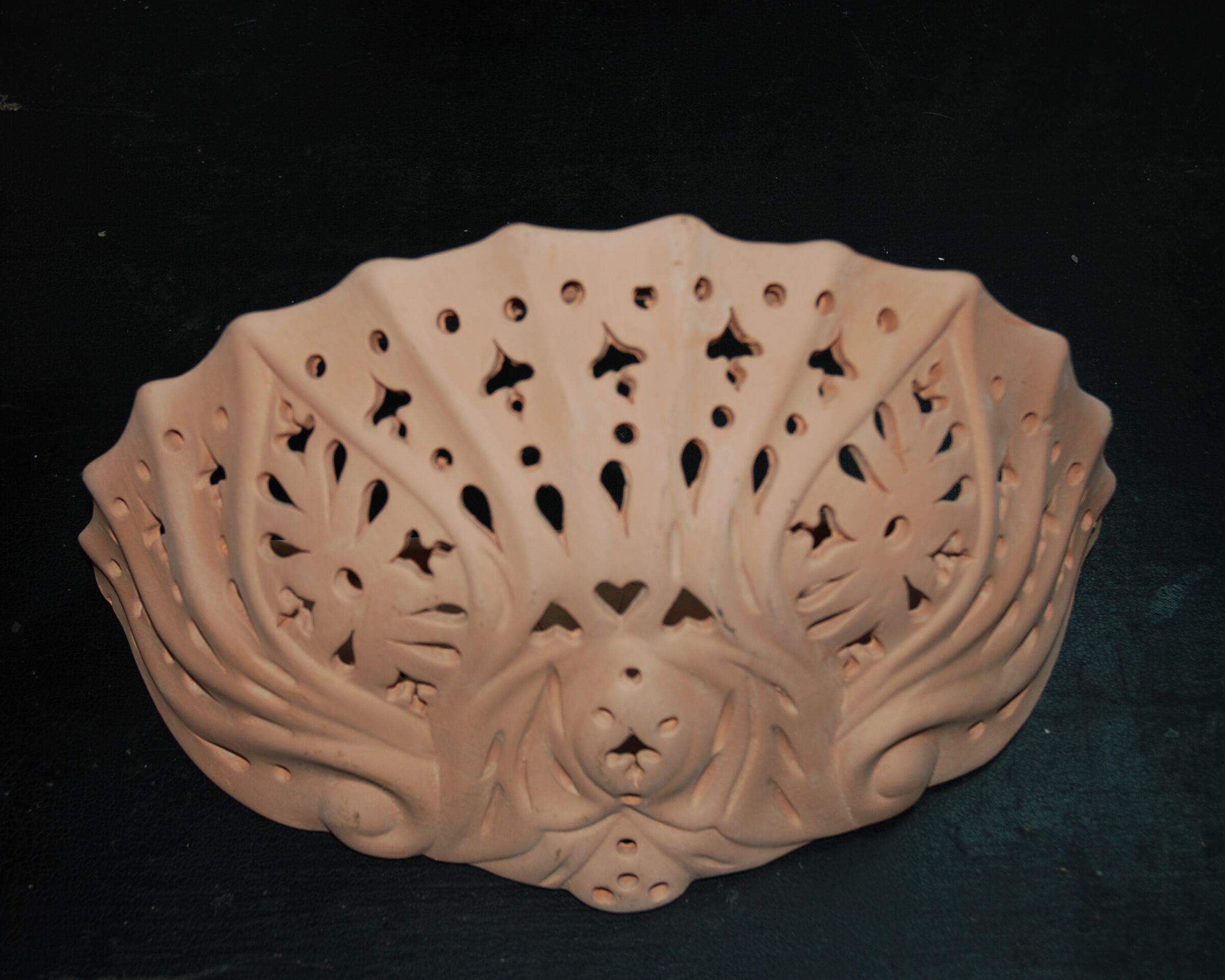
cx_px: 521
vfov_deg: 28.8
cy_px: 486
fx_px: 1906
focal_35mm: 53
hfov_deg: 35.6
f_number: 4
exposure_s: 1/125
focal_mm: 31
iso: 100
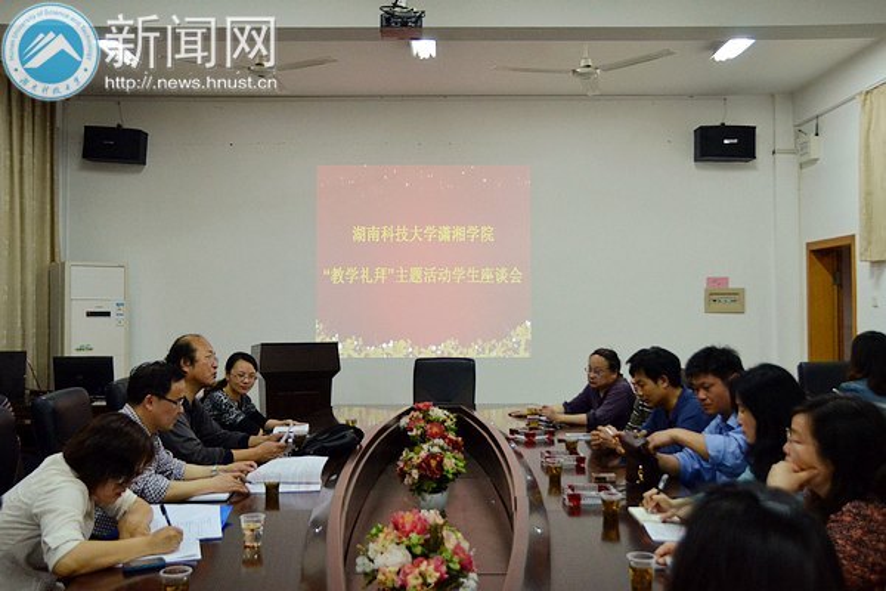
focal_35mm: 33
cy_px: 296
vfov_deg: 40.0
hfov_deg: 57.2
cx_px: 443
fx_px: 812
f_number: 3.8
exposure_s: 1/125
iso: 1250
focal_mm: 22
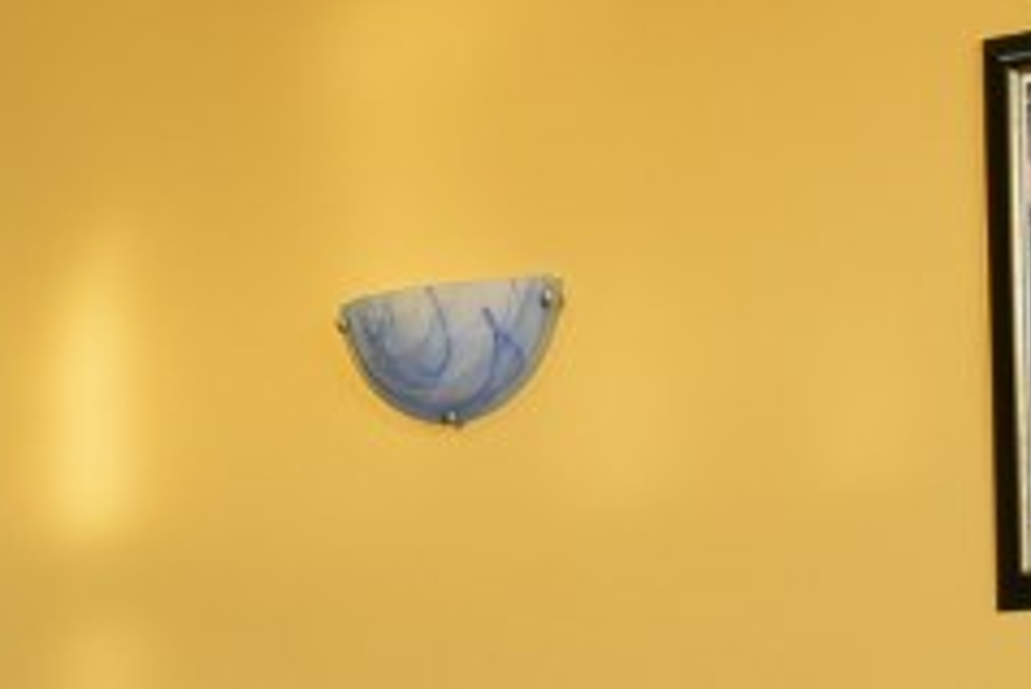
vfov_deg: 11.3
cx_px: -102
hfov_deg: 16.7
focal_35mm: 119
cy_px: 849
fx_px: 3410
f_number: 10
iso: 1000
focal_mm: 18
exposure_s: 1/8
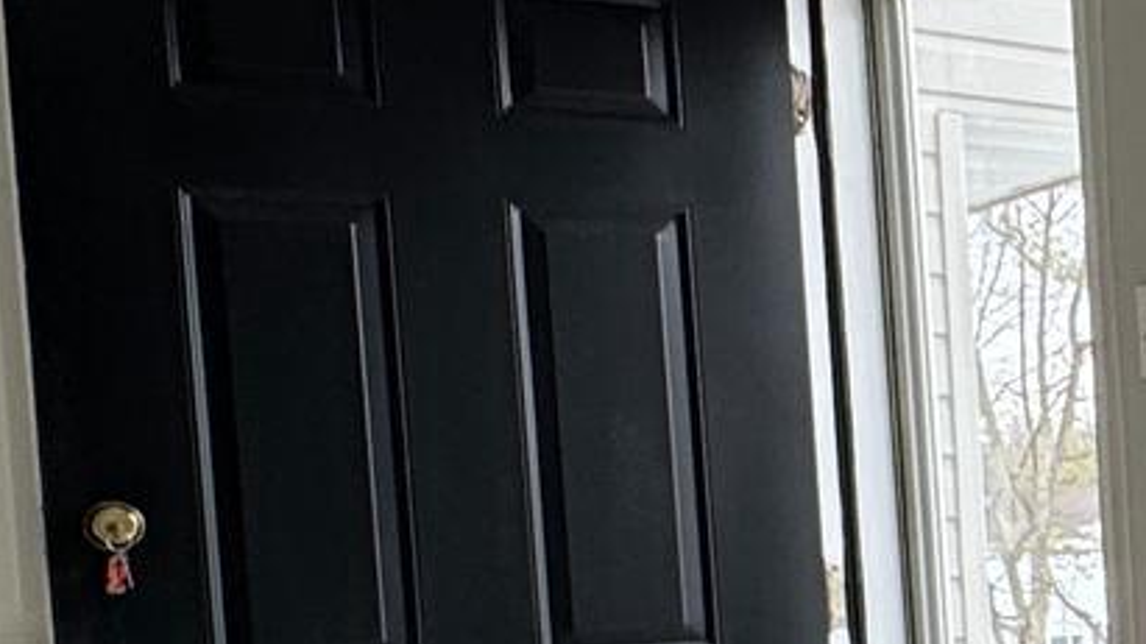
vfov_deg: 15.7
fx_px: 2309
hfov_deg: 20.9
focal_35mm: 76
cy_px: 599
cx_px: 1955
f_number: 2.2
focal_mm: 2.22
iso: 100
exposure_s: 1/120
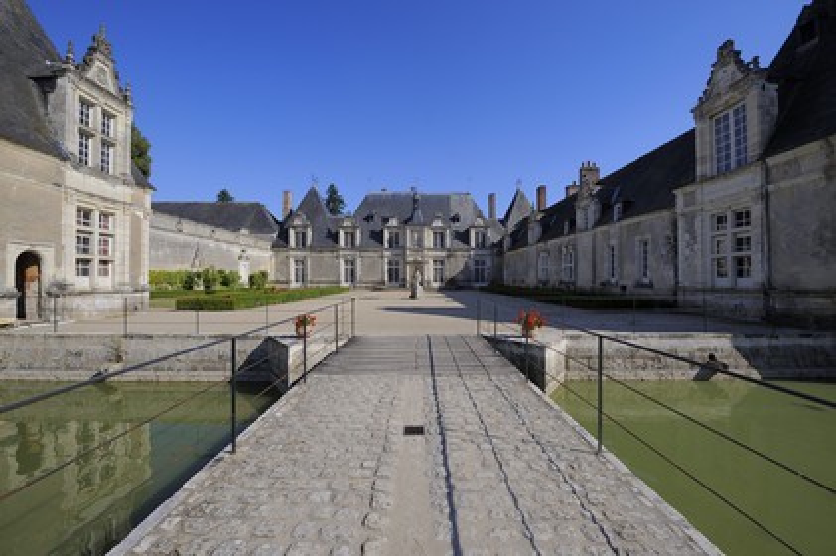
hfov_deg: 104.3
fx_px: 325
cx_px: 418
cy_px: 278
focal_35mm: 14
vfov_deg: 81.1
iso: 200
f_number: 14
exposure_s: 1/160
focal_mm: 14
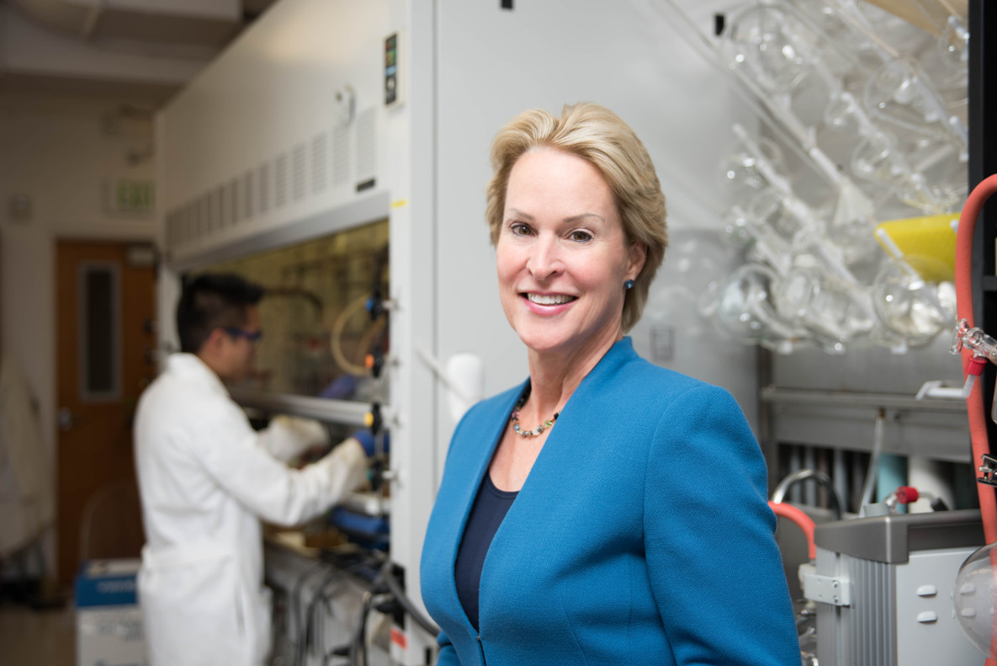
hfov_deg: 42.7
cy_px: 333
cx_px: 498
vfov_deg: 29.3
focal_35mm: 46
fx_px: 1274
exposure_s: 1/200
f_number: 3.2
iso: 100
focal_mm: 46
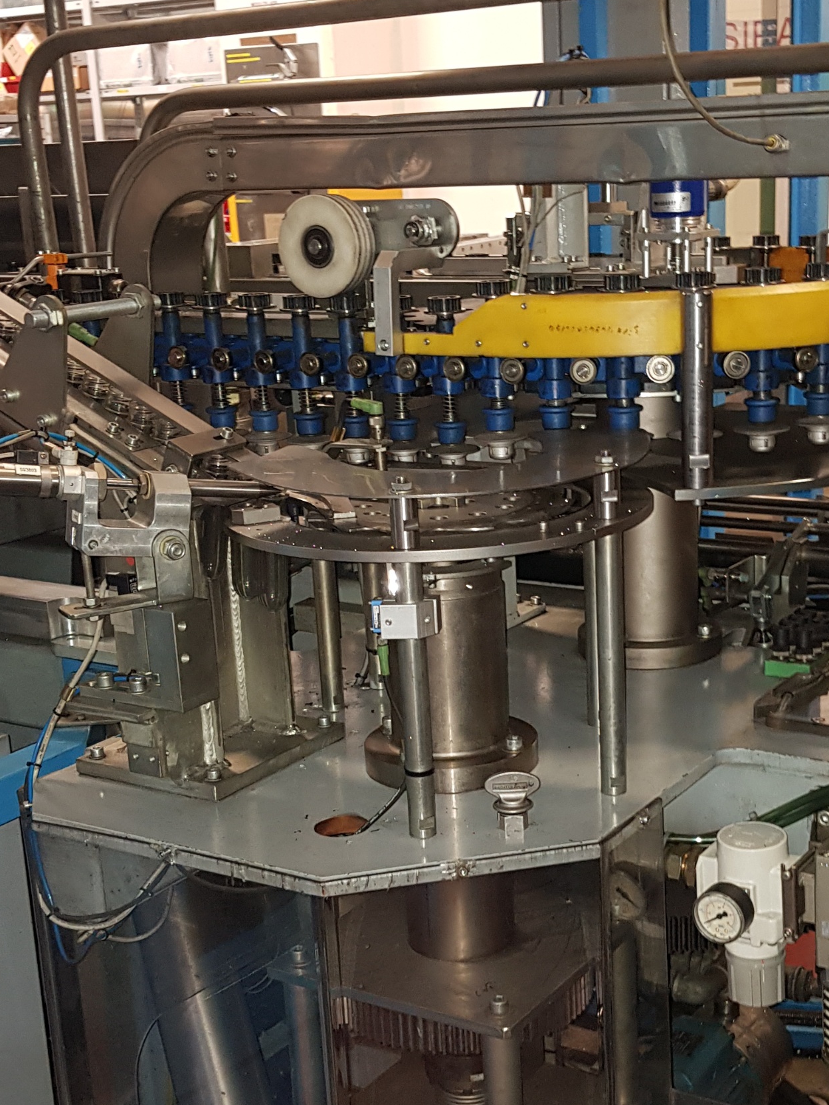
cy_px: 633
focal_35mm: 51
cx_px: 511
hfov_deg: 28.5
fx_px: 1628
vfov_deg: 37.4
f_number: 1.7
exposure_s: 1/13
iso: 125
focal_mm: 4.3
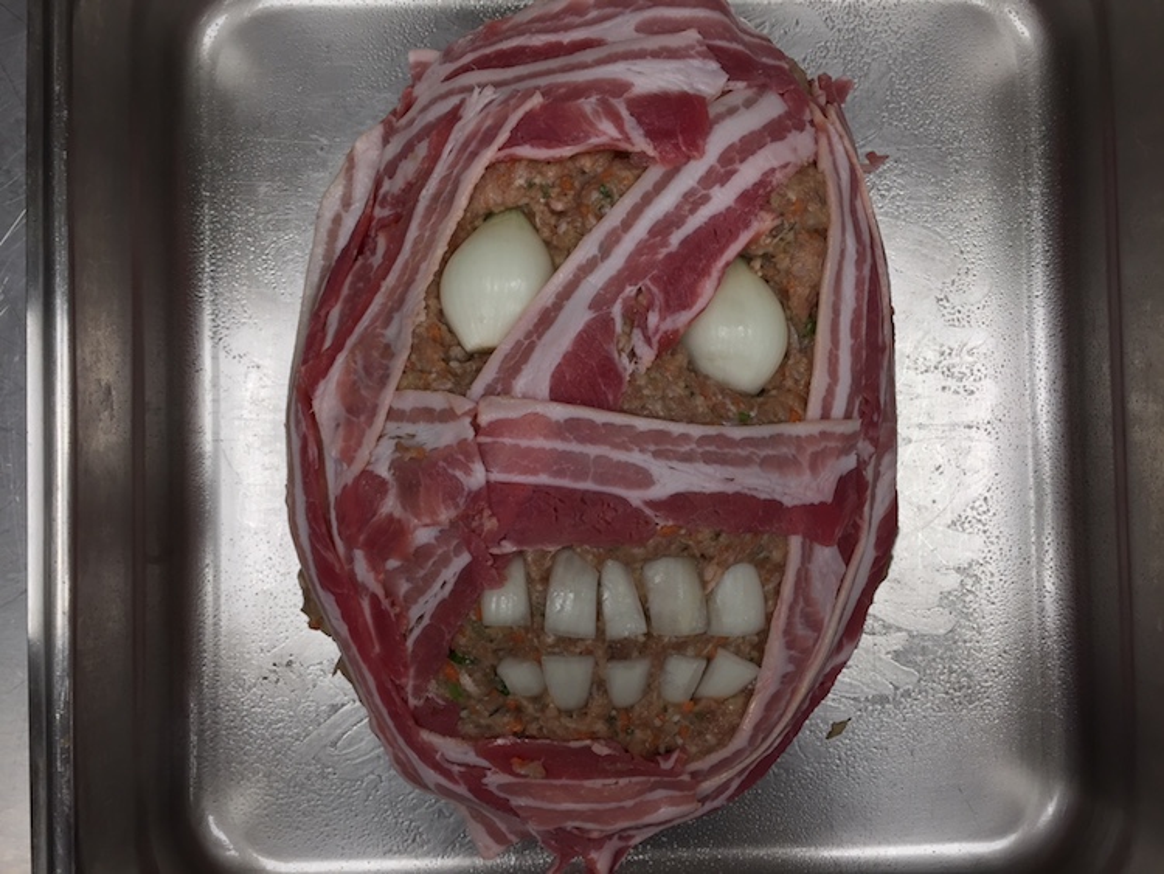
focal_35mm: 29
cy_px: 437
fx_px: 975
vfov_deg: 48.3
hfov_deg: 61.6
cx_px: 582
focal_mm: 4.15
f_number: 2.2
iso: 40
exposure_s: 1/100
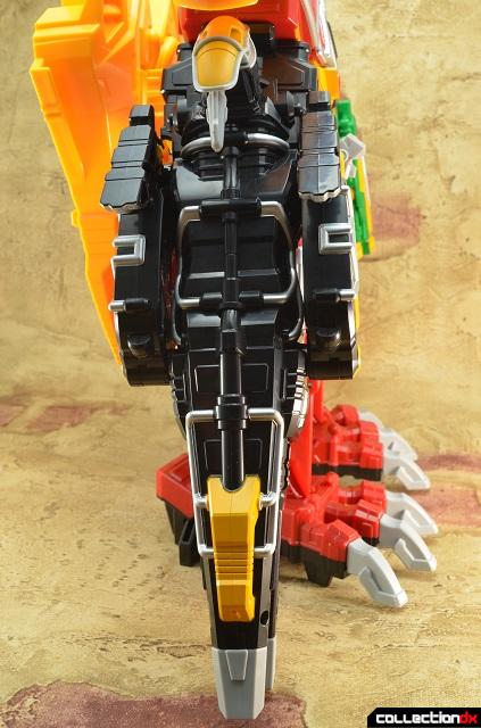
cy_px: 364
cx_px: 240
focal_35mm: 39
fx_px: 786
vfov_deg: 49.7
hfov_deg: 34.0
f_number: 13
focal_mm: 26
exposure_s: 1/1.6
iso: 100
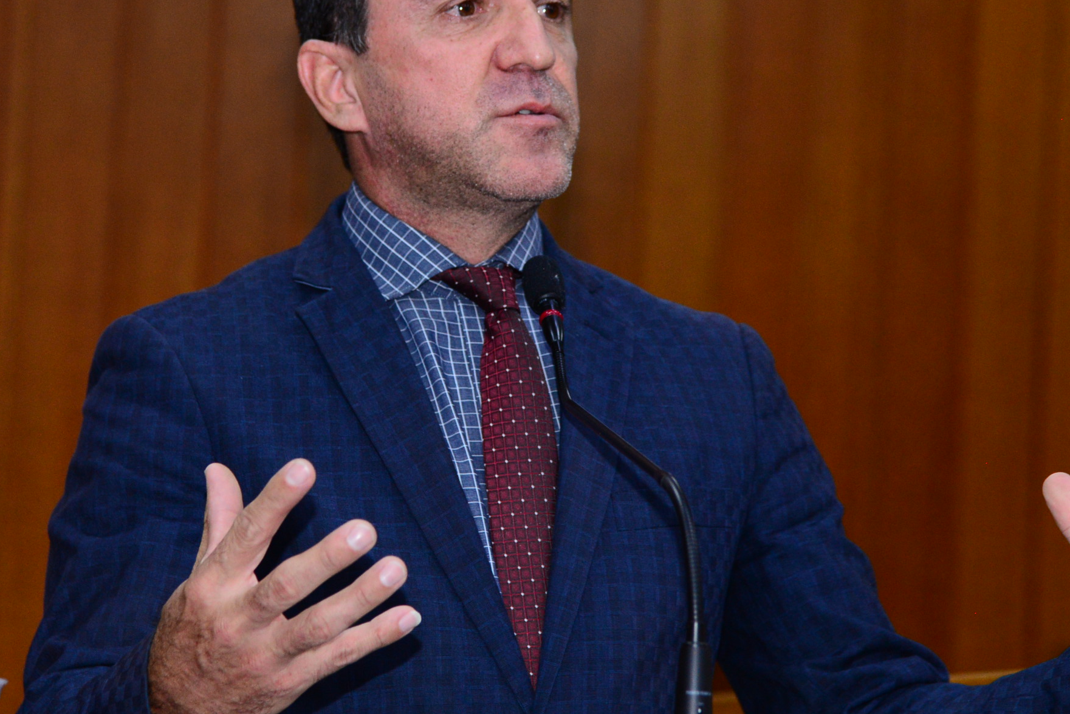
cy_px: 239
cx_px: 506
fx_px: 6094
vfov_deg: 6.7
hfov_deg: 10.0
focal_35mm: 205
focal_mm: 120
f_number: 4.5
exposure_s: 1/80
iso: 1600
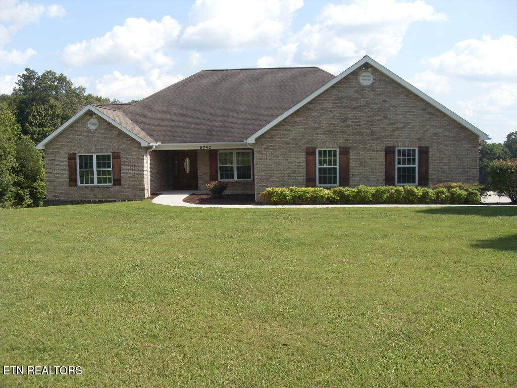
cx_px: 258
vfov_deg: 38.7
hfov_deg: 50.1
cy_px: 194
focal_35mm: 37
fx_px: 553
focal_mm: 6.3
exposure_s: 1/250
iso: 80
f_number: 7
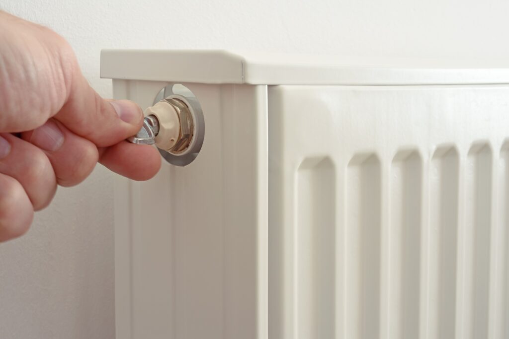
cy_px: 170
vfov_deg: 24.6
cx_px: 254
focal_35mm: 55
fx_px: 778
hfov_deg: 36.2
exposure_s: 3
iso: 400
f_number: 16
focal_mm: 55
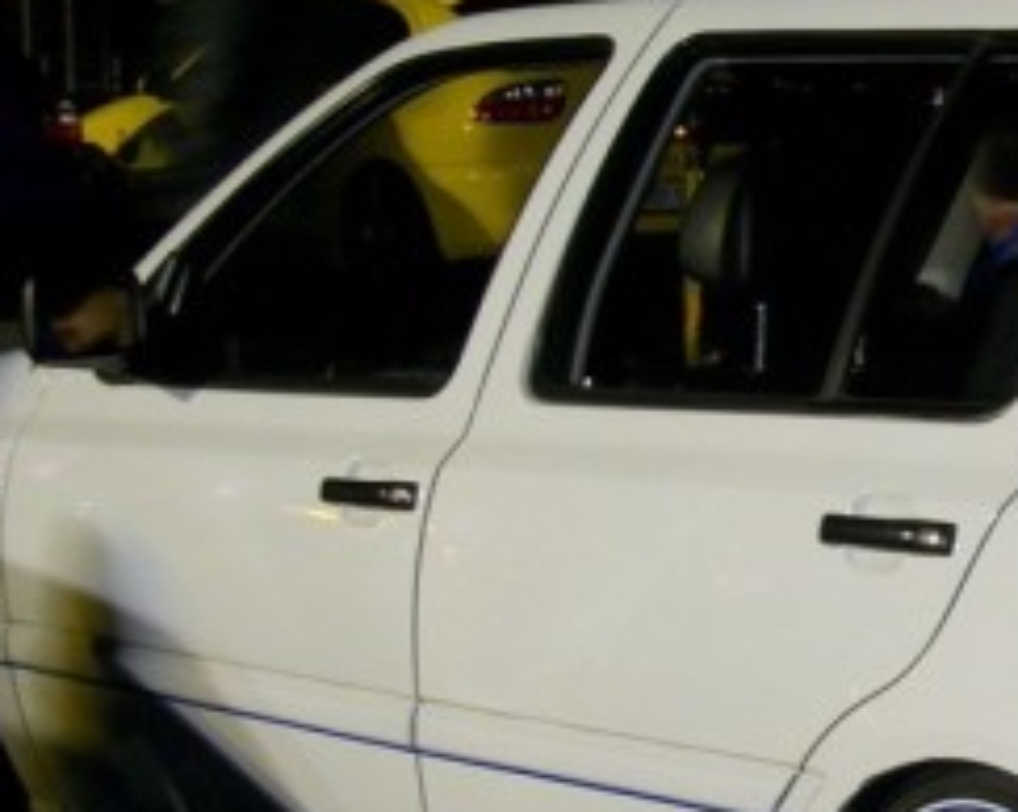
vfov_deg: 11.4
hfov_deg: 13.8
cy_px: 544
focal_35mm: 135
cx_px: 1278
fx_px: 4064
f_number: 3.2
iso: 96
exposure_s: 1/2.5
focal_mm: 7.1
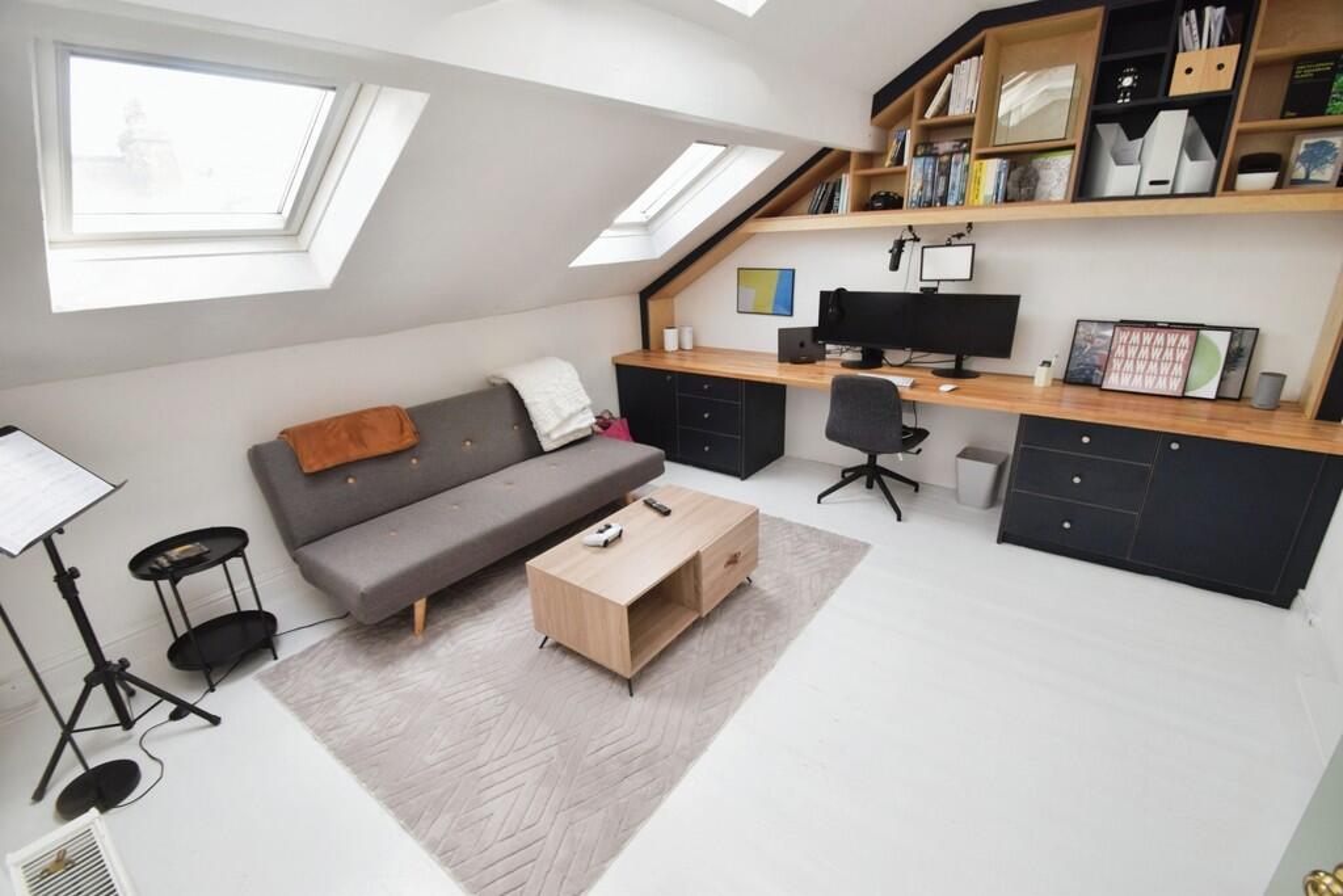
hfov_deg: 100.4
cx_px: 672
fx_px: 560
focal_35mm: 15
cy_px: 448
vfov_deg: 77.3
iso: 400
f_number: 5.6
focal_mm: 10
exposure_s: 1/125
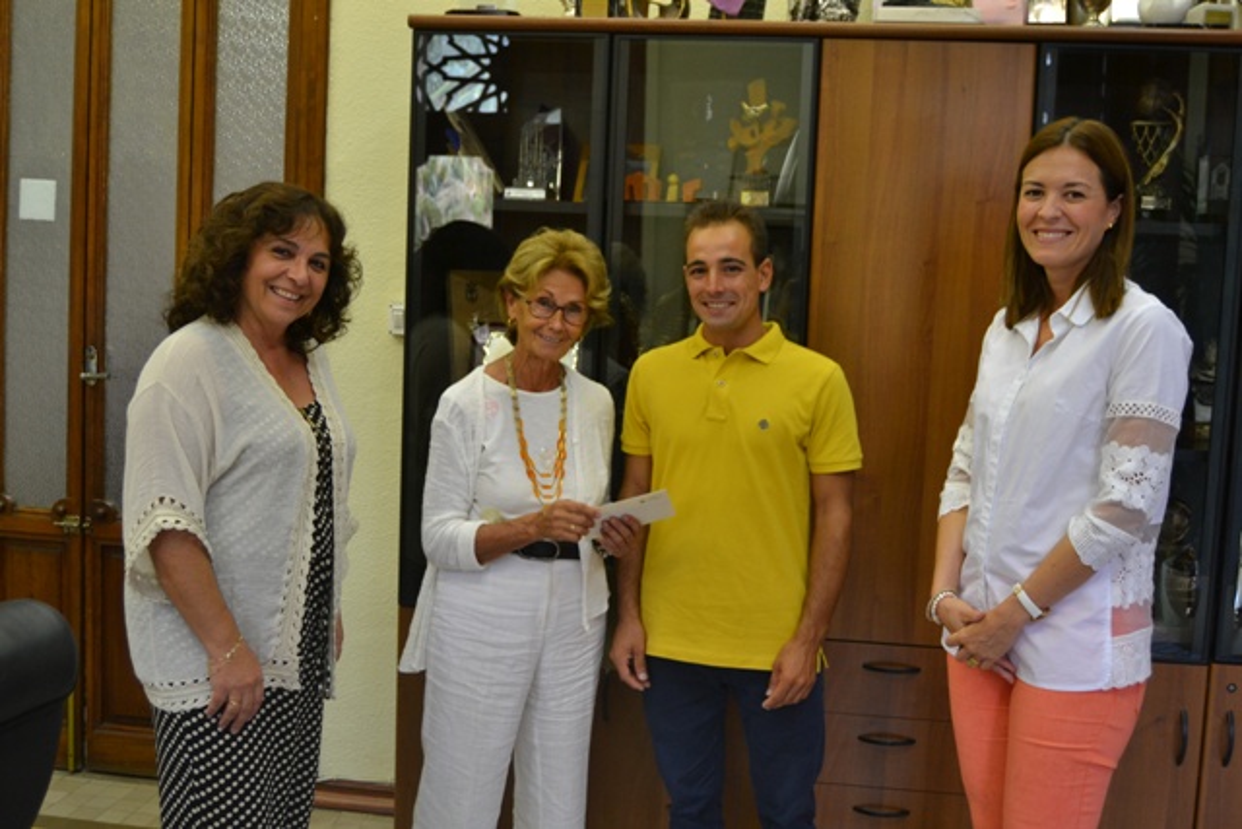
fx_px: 1242
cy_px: 414
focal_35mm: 36
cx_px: 621
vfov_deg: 36.9
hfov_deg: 53.1
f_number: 3.8
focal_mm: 24
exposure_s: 1/60
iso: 500
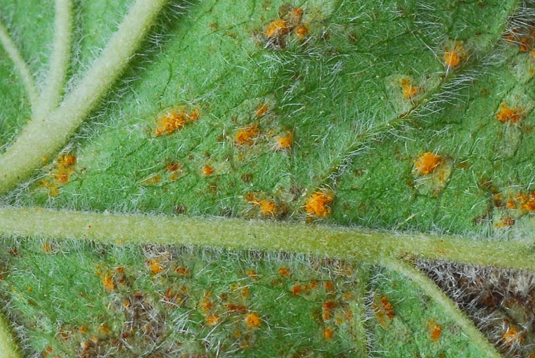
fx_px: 2008
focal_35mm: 135
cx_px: 268
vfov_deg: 10.2
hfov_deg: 15.2
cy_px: 179
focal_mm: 90
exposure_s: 1
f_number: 32
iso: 200
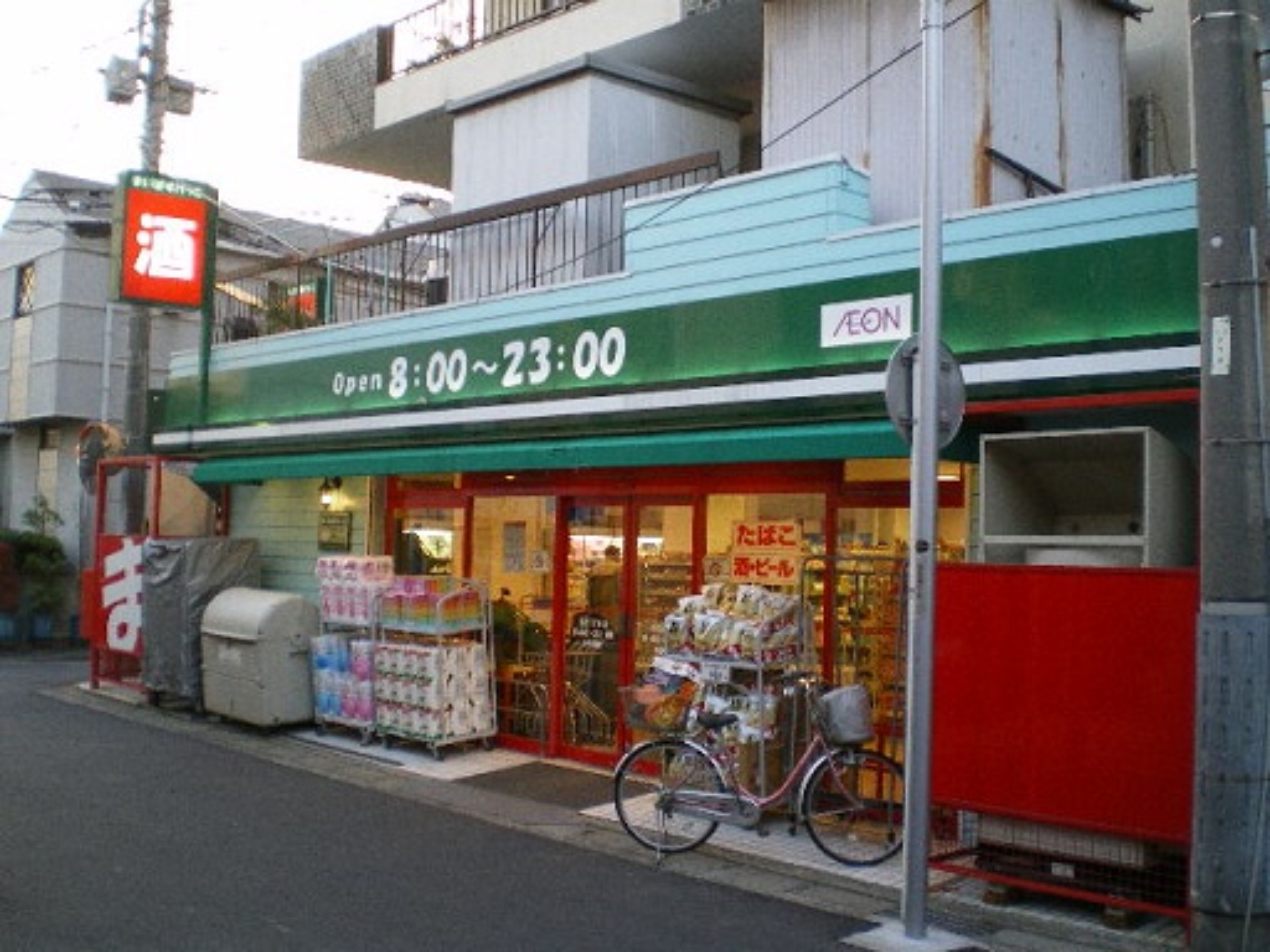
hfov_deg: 49.0
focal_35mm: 38
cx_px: 635
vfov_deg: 37.7
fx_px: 1394
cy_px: 476
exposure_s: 1/50
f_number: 3.1
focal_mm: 6.3
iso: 160
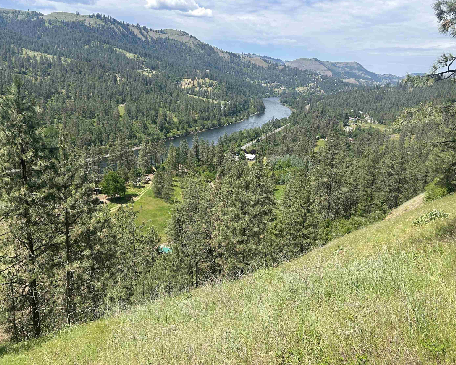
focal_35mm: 28
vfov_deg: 51.5
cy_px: 179
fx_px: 378
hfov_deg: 62.1
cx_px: 244
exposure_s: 1/2841
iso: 50
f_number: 1.5
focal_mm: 5.7
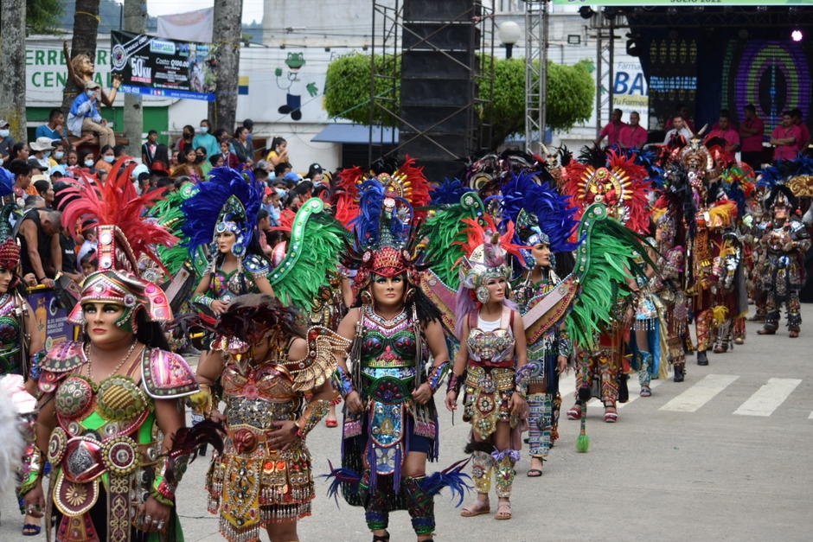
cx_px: 406
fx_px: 1863
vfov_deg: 16.6
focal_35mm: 82
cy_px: 271
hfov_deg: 24.6
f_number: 5
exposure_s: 1/1250
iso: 400
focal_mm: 55
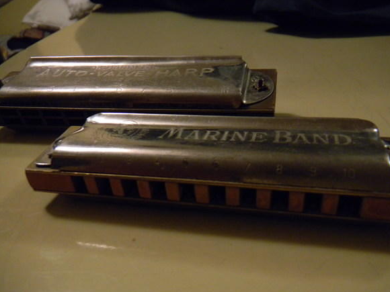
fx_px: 361
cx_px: 203
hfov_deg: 56.8
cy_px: 160
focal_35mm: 32
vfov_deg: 44.1
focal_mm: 5.3
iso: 400
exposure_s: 1/28
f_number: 3.9
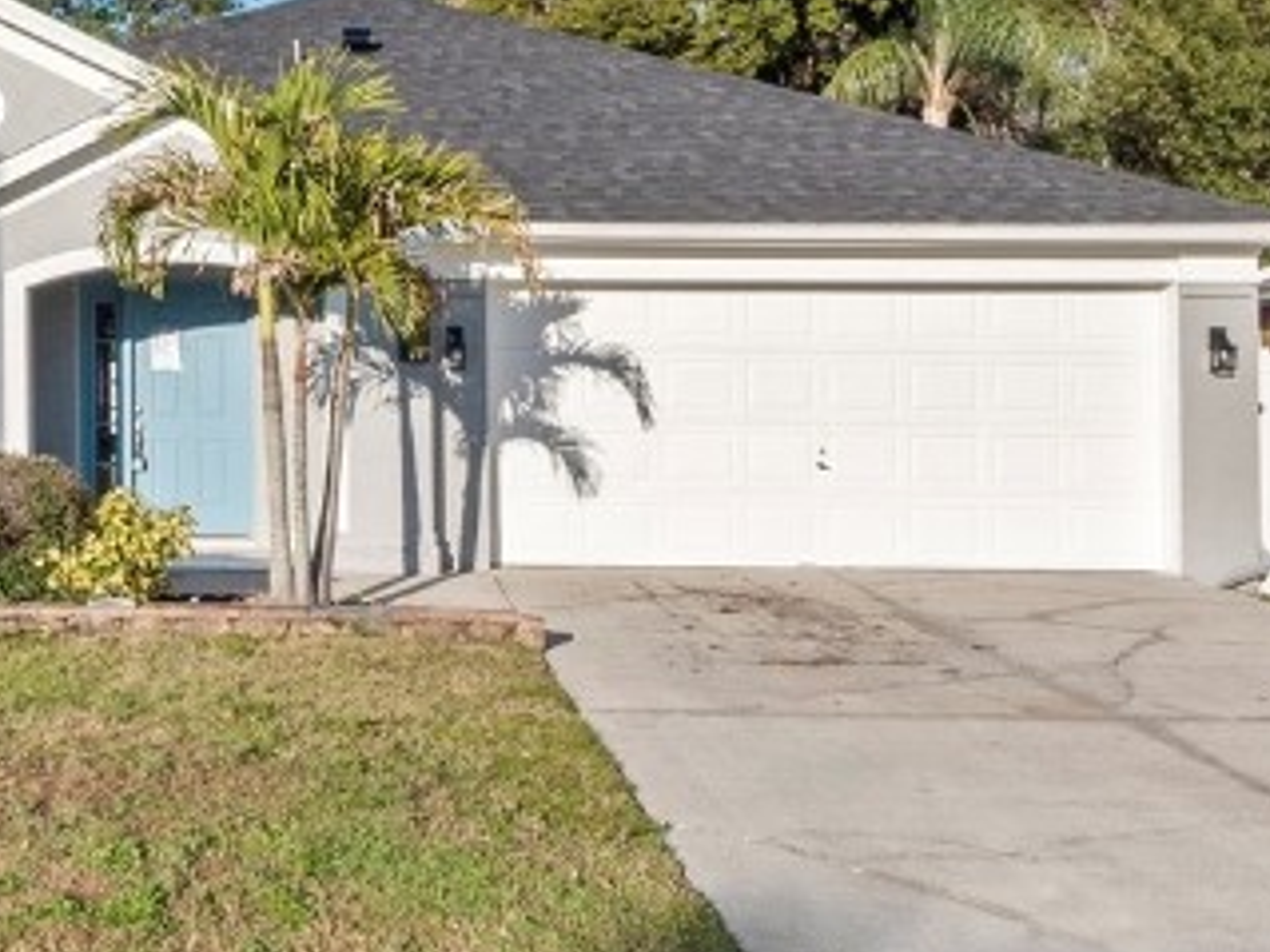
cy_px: 295
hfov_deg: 40.8
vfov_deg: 31.8
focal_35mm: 45
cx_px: 307
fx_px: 1650
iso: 200
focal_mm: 7
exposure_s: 1/500
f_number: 9
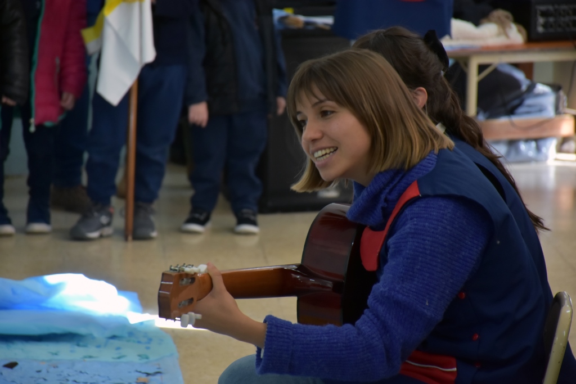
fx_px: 3360
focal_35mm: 210
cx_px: 288
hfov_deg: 9.8
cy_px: 192
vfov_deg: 6.5
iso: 800
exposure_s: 1/80
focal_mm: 140
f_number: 5.6
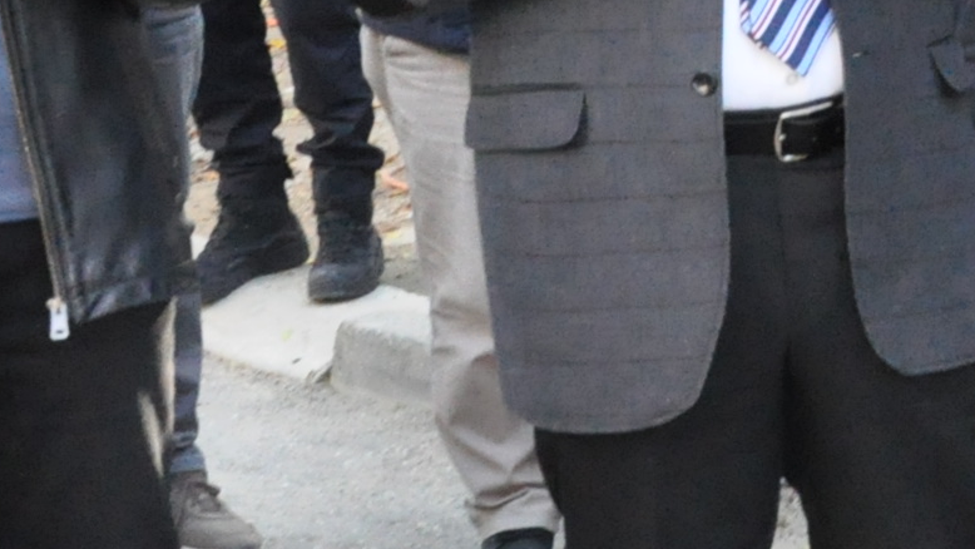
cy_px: 163
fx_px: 4193
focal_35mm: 162
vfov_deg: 7.5
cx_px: 1866
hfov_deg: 12.0
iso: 3200
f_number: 9
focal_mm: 25
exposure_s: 1/200
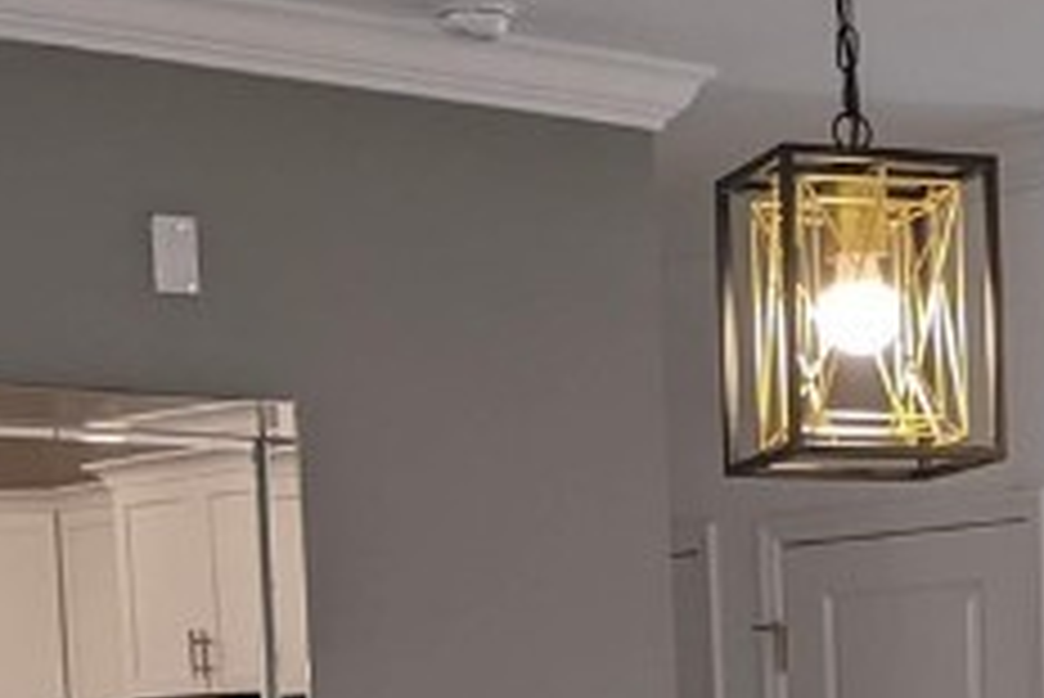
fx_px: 3598
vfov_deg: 10.8
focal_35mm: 124
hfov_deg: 16.1
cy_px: 896
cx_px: 1112
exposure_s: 1/59.9
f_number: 1.8
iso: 64
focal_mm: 4.44
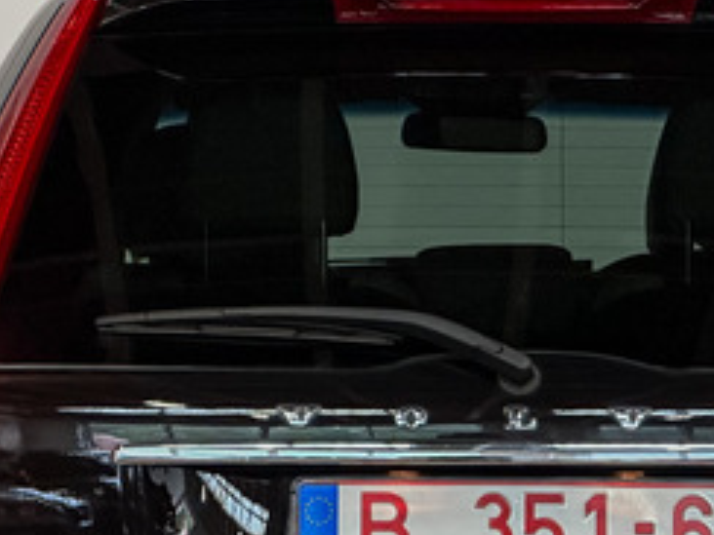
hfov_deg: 9.6
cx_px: 471
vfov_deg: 7.2
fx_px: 4228
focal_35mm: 205
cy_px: 526
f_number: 2.8
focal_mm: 9
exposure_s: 1/50
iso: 200
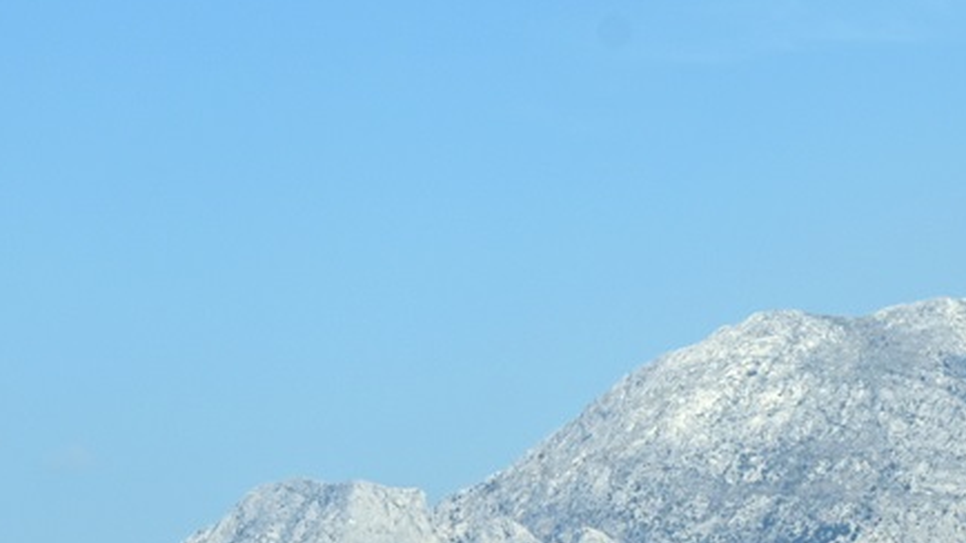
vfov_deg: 4.5
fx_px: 6915
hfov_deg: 7.9
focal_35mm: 270
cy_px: 415
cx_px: 1044
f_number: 7.1
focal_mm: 86
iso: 100
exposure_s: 1/800
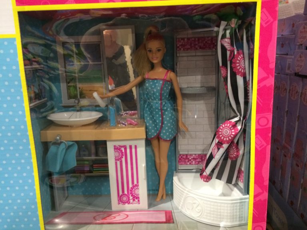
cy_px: 115
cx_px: 154
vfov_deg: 48.2
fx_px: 257
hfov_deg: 61.7
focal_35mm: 29
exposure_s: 1/30
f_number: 2.2
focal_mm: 4.15
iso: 320
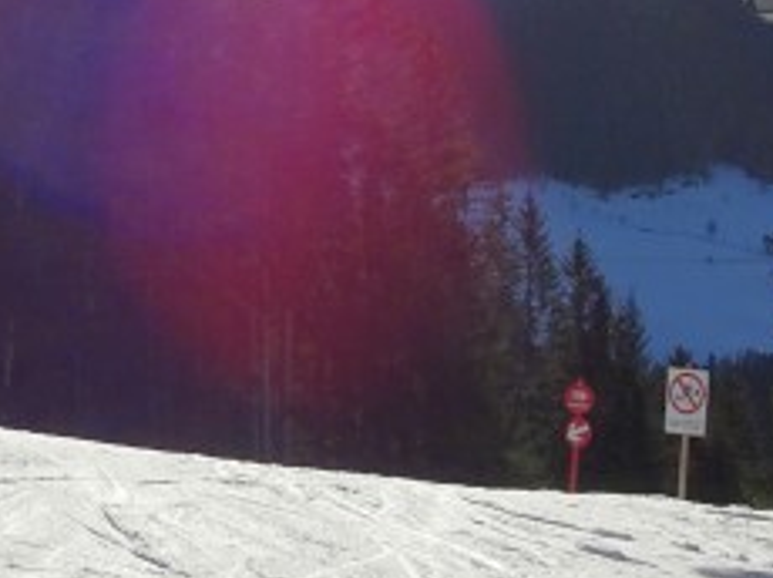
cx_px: 121
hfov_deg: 18.2
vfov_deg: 13.8
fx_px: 2387
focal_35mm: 107
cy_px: 144
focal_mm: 4.1
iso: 80
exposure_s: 1/1600
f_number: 3.5
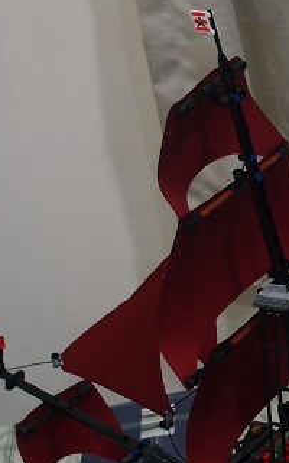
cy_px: 339
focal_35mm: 117
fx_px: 1474
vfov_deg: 17.7
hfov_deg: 10.7
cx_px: 470
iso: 200
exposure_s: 1/15
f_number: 2
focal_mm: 9.87
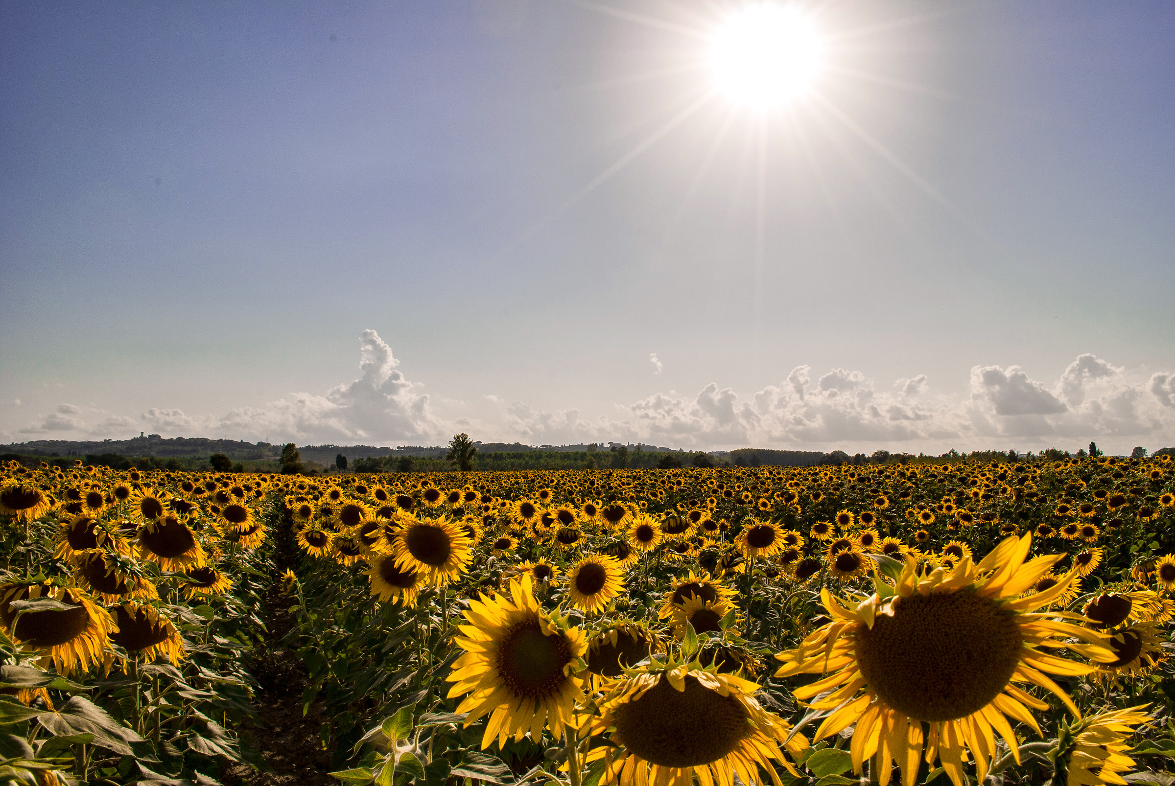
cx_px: 588
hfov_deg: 67.3
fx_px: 882
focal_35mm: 27
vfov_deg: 48.0
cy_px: 393
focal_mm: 18
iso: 100
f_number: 14
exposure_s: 1/400
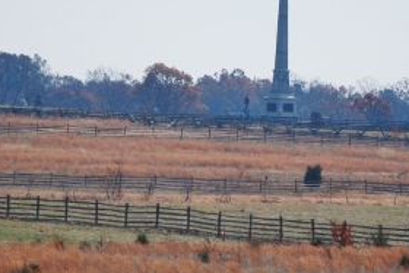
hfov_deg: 3.0
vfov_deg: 2.0
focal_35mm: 685
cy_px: 123
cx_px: 250
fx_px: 7786
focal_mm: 200
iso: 200
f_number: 5.6
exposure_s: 1/1600
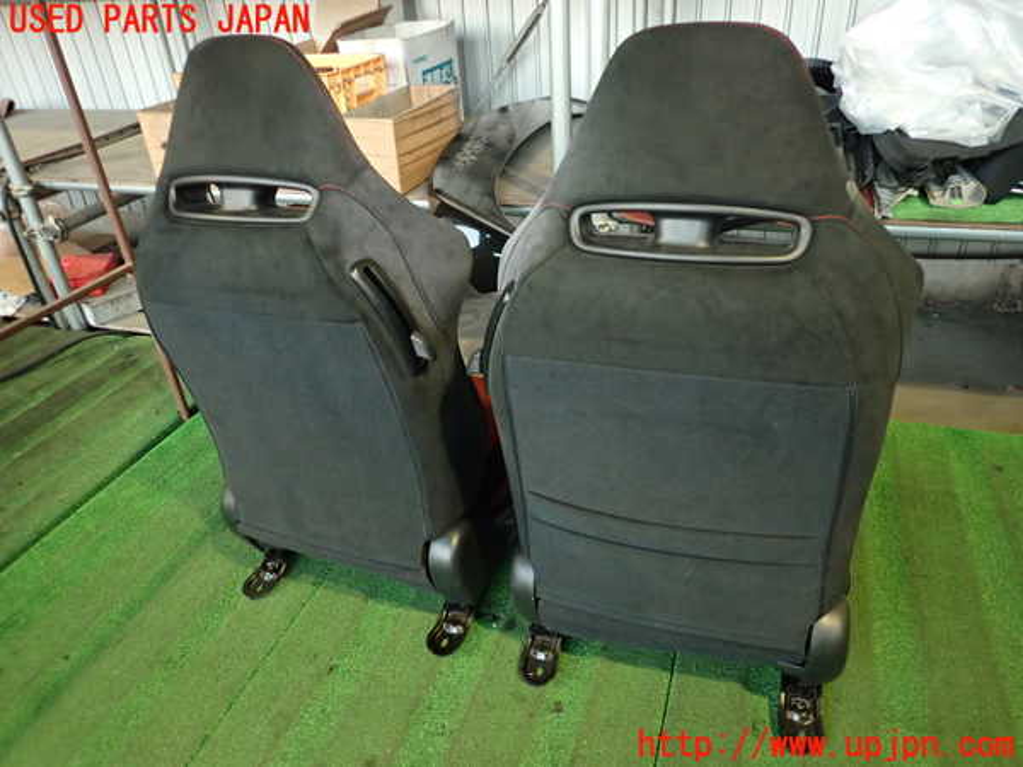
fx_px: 739
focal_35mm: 25
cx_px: 512
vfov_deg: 54.9
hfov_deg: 69.4
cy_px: 384
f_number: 2
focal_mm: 4.5
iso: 500
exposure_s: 1/30
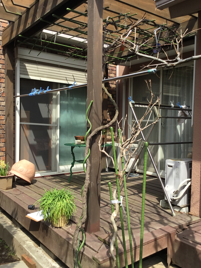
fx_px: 240
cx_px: 100
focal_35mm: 31
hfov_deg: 45.4
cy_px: 134
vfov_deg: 58.3
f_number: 2.4
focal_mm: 3.3
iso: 25
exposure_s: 1/586
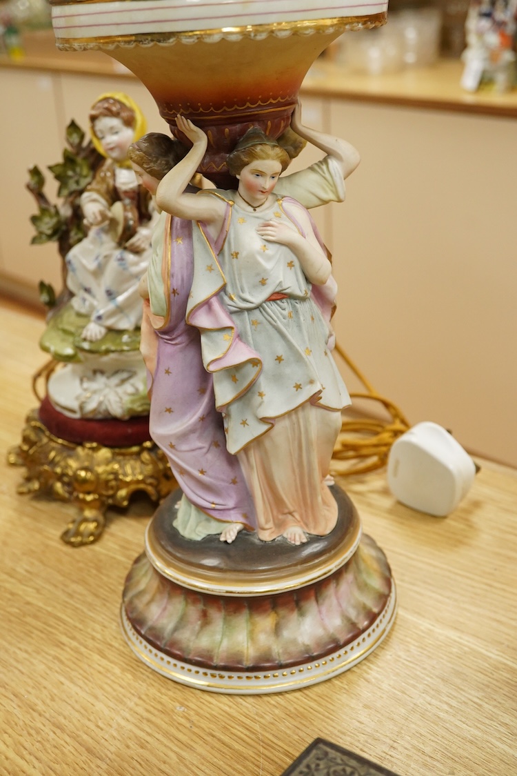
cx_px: 258
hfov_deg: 29.9
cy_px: 388
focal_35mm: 45
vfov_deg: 43.6
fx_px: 969
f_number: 9
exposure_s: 1/160
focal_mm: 30
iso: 2500
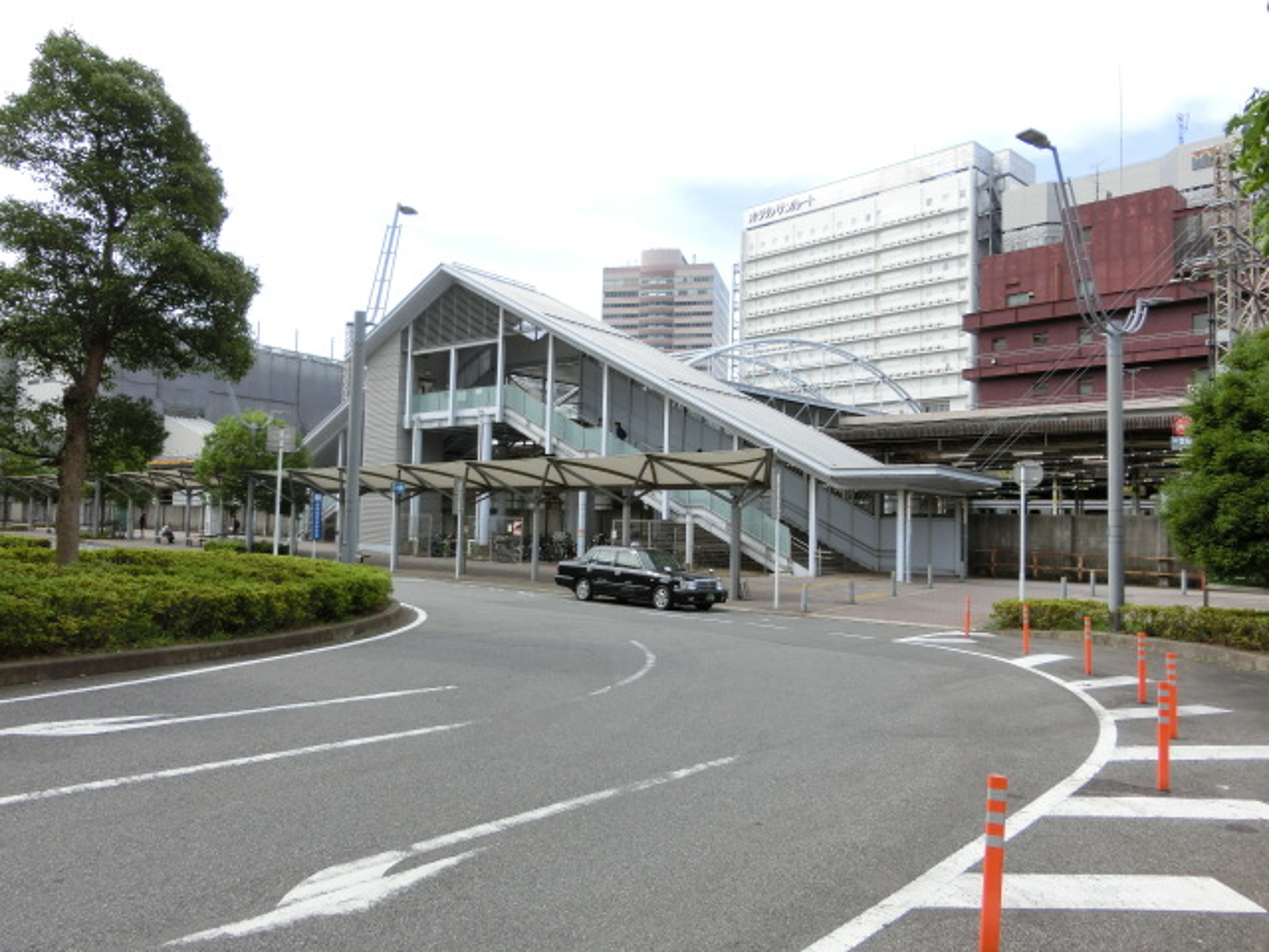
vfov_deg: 54.9
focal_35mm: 25
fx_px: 916
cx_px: 634
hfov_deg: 69.4
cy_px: 476
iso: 80
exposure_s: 1/400
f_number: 3.5
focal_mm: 4.5
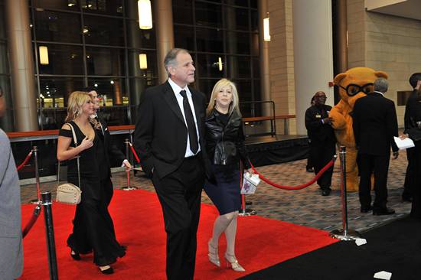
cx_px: 210
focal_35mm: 36
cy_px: 140
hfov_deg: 53.2
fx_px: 421
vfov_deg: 36.8
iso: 1600
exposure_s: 1/100
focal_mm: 36
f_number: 5.6
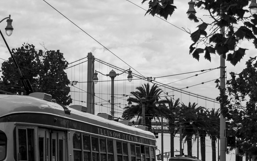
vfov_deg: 13.1
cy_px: 137
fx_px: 693
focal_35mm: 99
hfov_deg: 21.0
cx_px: 97
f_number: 5
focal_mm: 36
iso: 100
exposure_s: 1/640
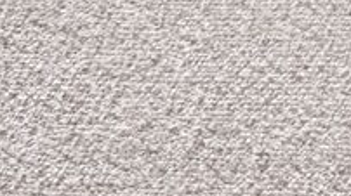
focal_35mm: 120
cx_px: 490
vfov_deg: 9.1
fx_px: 1115
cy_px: 472
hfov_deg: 16.6
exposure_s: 1/100
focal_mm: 4.32
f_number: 2.4
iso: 125
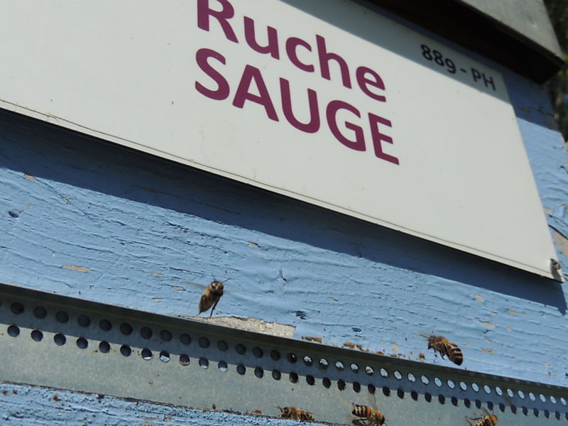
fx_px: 771
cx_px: 284
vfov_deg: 30.9
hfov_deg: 40.4
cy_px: 213
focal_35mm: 47
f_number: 3.9
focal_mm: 8.3
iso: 100
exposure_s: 1/1250
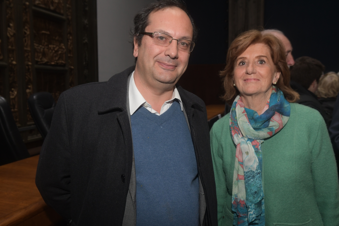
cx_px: 170
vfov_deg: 40.0
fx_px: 311
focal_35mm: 33
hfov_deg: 57.2
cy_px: 113
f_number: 5
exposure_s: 1/50
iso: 800
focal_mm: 22
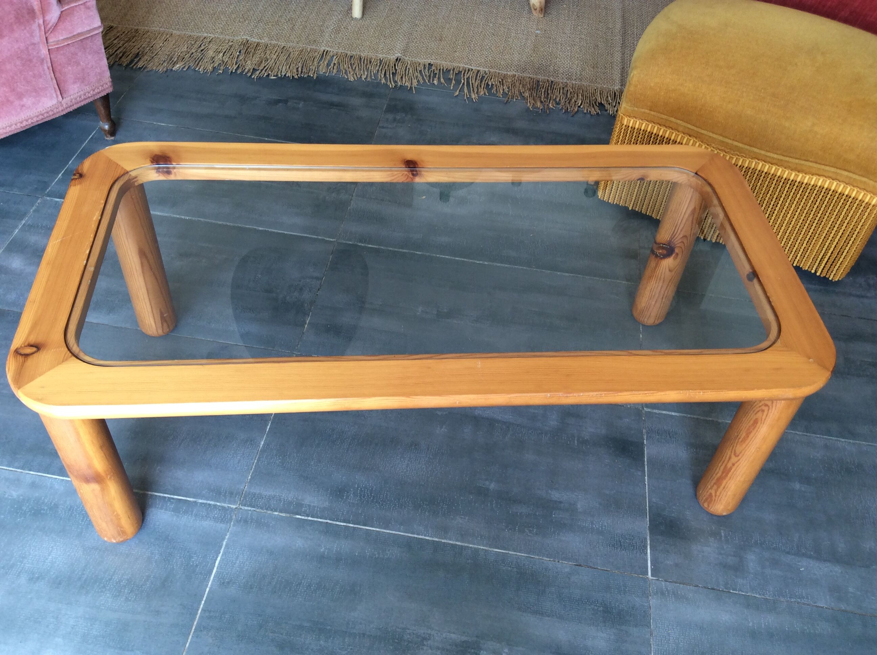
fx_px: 810
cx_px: 438
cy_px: 328
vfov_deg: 44.1
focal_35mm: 32
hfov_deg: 56.9
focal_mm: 3.3
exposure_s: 1/50
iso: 32
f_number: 2.4
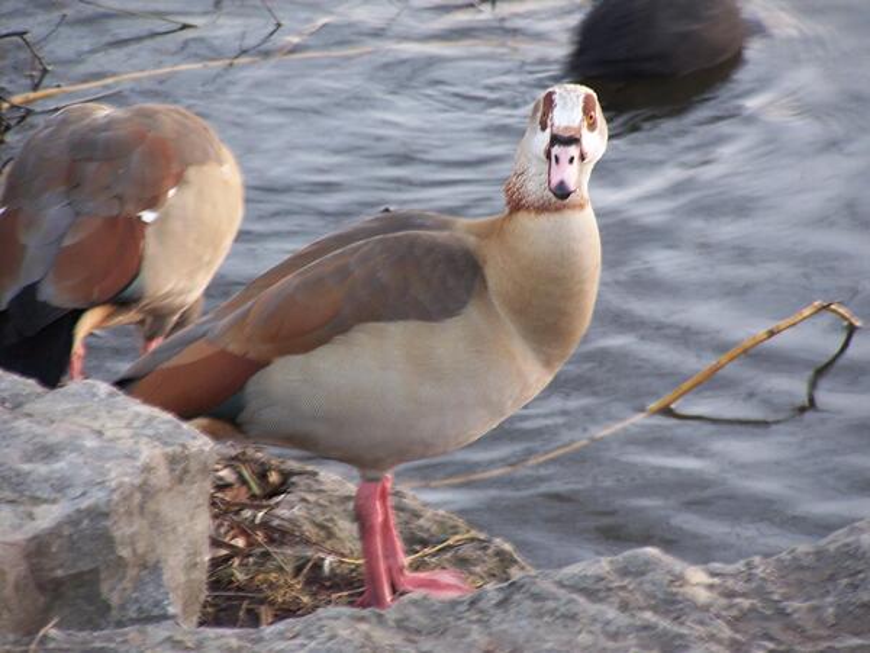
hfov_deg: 5.6
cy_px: 326
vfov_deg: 4.2
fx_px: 8972
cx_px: 435
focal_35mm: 357
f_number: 3.6
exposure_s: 1/10
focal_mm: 59.2
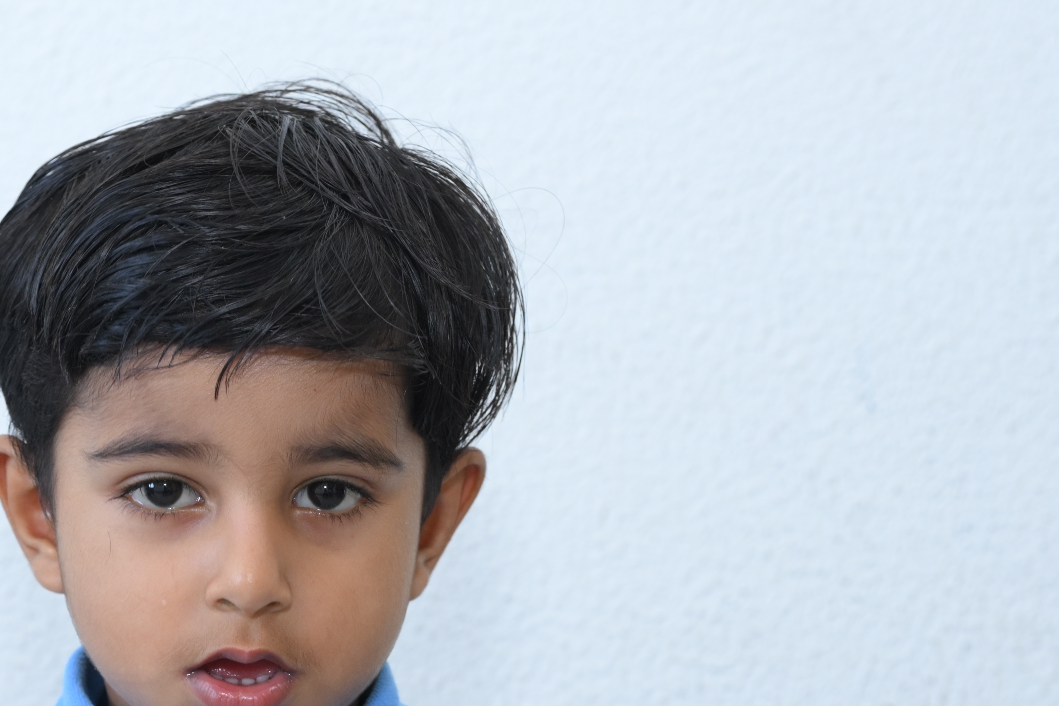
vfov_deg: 13.8
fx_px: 2883
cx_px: 229
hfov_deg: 20.6
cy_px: 711
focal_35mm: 98
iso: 800
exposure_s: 1/160
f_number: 4.5
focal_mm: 44
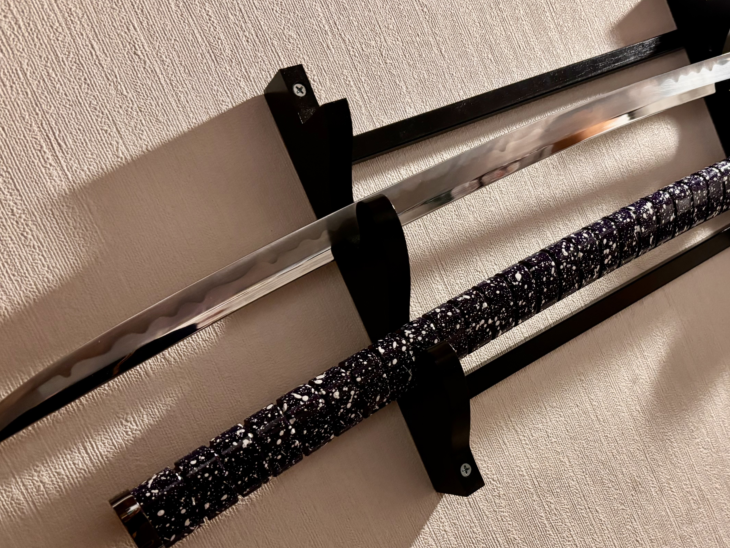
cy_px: 326
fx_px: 738
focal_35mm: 35
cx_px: 457
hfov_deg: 52.1
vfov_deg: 40.5
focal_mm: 5.96
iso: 500
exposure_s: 1/50
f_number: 1.6
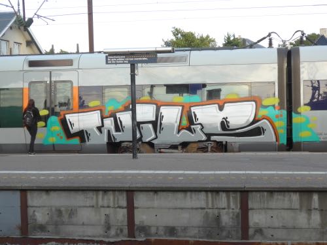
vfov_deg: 24.8
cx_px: 164
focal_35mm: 59
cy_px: 122
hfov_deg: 32.7
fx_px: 557
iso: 100
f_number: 3.5
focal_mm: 12
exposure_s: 1/250
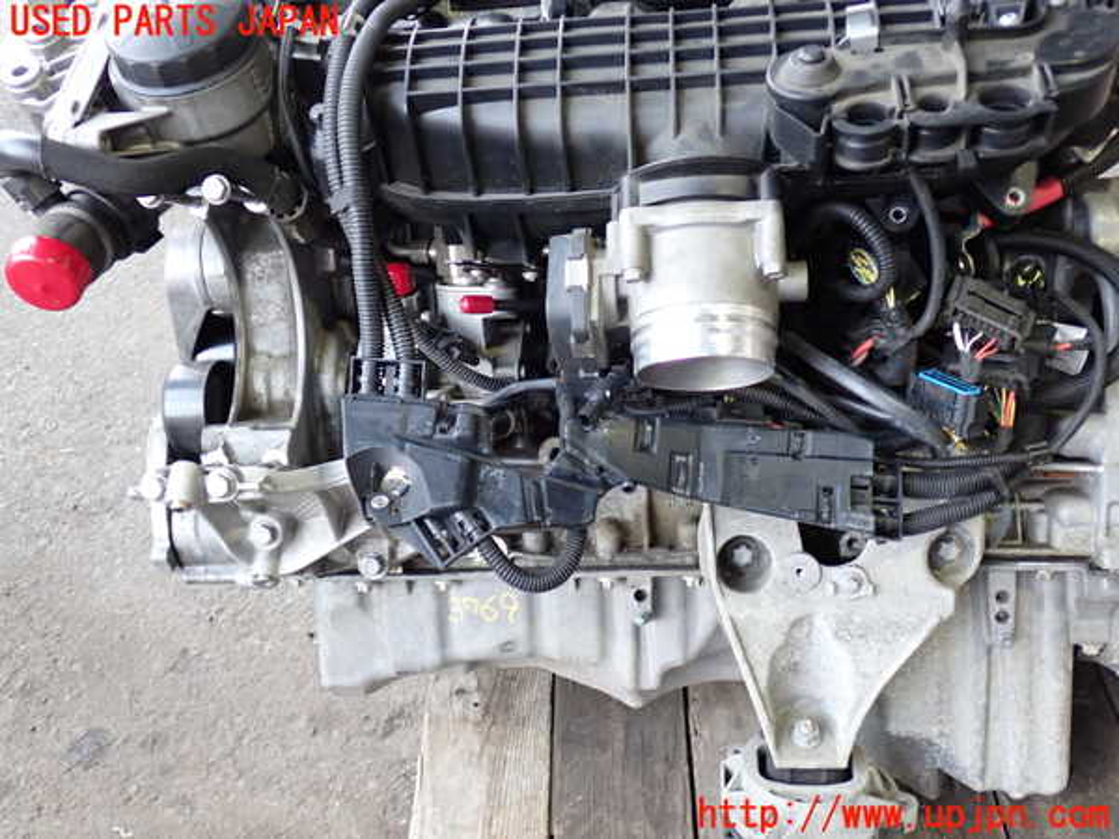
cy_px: 420
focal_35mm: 36
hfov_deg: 51.4
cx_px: 560
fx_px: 1164
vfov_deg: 39.7
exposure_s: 1/40
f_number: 2.5
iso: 320
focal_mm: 6.37
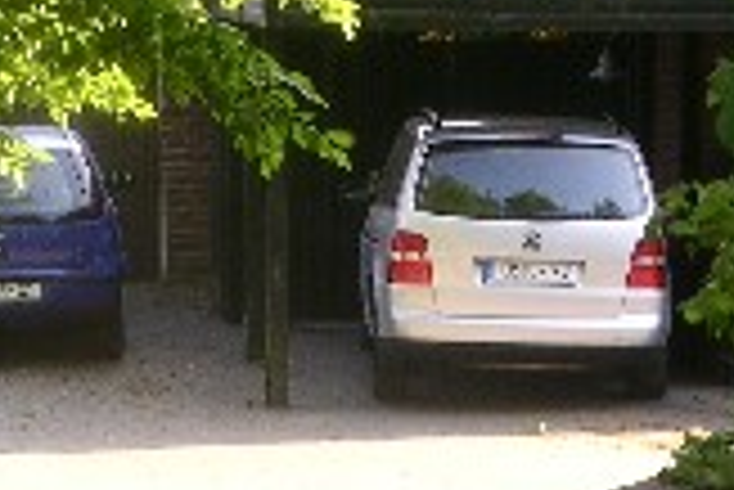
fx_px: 3510
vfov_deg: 8.0
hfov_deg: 11.9
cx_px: 376
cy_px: 486
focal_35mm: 172
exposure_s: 1/38
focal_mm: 11.6
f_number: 4.7
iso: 50
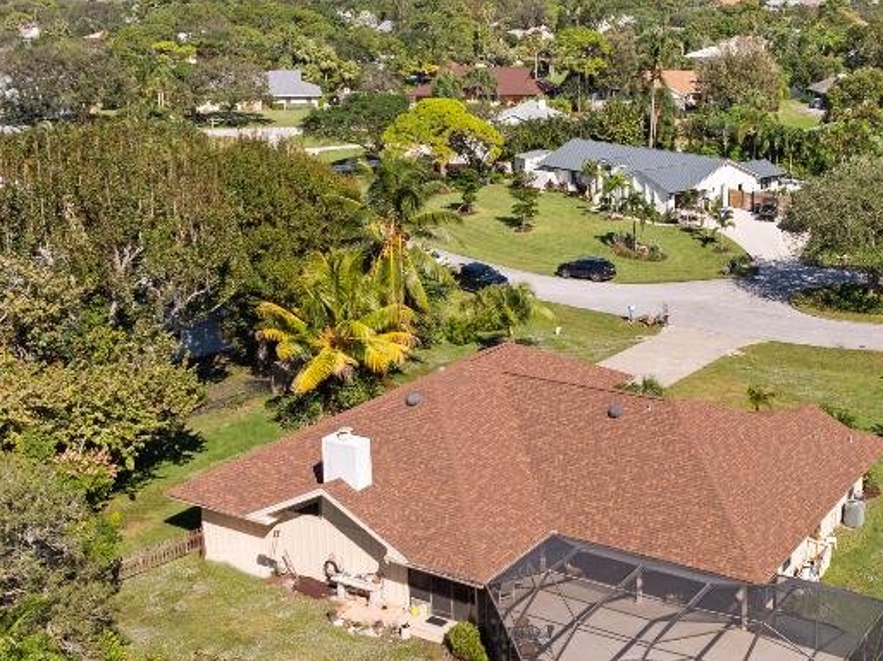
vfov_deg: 30.2
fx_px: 1224
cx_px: 622
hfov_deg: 39.0
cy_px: 277
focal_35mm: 48
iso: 200
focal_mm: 12.29
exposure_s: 1/200
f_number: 2.8
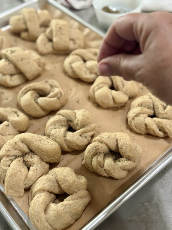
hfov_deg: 30.3
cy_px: 115
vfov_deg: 39.7
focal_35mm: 48
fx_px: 318
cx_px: 86
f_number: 1.78
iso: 250
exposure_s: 1/40
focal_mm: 6.76
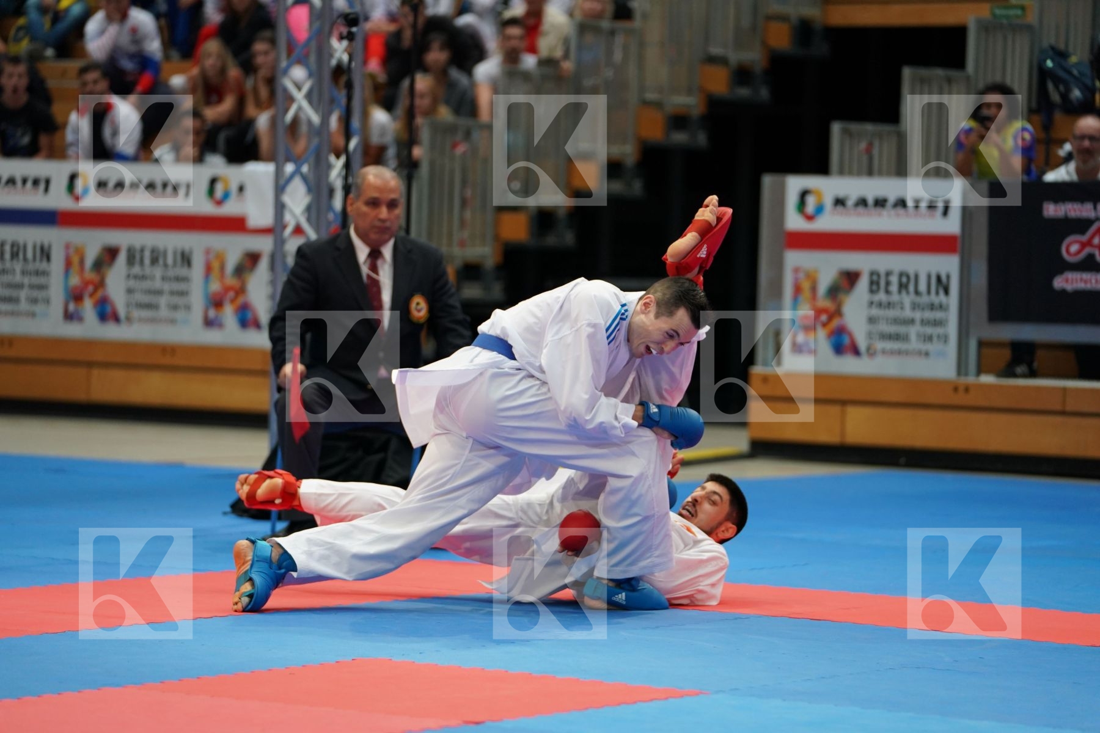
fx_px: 4369
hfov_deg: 14.3
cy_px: 366
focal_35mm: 143
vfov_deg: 9.6
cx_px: 550
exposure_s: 1/1000
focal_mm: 143
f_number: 2.8
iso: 1600
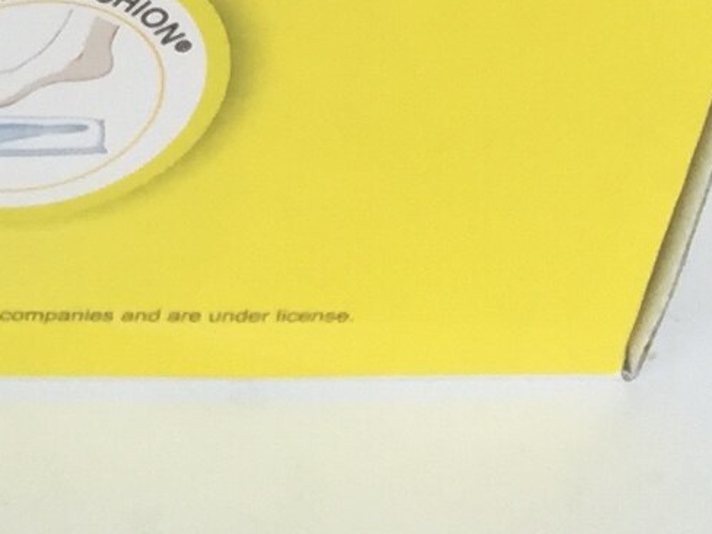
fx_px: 3990
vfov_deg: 6.9
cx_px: -1150
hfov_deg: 8.9
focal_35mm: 194
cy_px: -1100
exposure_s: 1/216
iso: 32
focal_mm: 4.15
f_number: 2.2
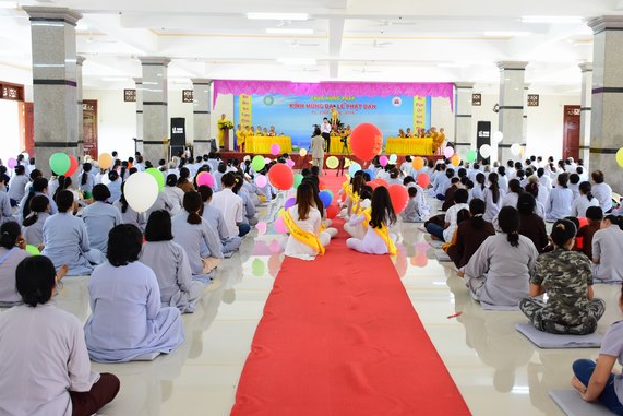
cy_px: 193
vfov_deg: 32.6
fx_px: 710
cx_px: 349
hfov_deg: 47.3
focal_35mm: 41
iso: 1000
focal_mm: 24
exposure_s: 1/60
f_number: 3.8
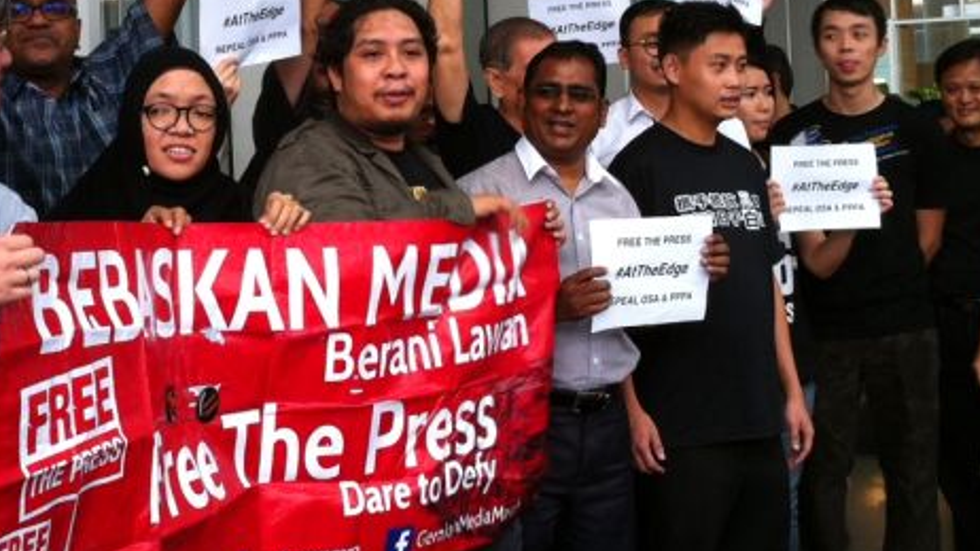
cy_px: 110
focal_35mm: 66
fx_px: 1715
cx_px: 322
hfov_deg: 31.6
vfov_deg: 18.1
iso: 100
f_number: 2.8
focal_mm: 3.85
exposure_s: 1/30
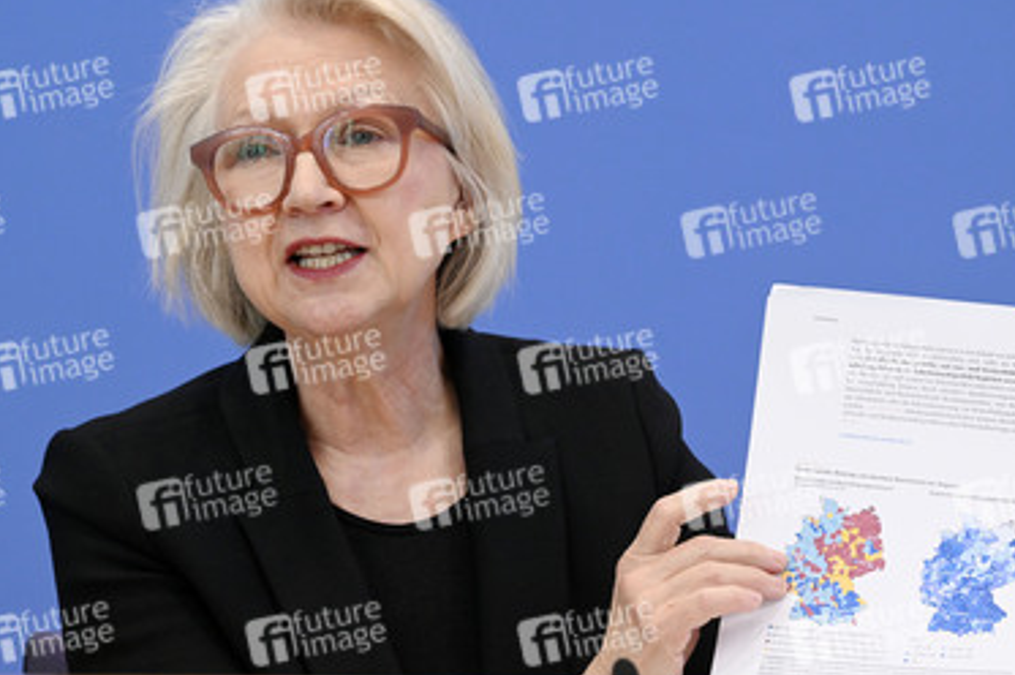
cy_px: 294
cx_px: 516
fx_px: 4085
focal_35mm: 145
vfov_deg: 9.4
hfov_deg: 14.2
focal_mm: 120
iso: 4000
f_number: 7.1
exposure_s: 1/500
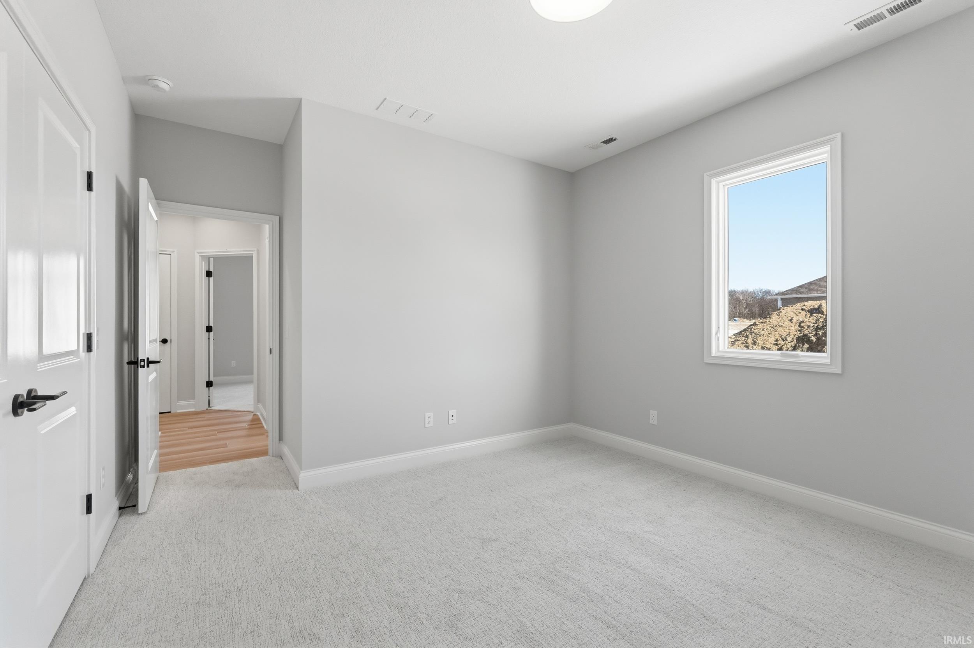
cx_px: 487
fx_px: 406
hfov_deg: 100.4
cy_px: 324
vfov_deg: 77.3
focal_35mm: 15
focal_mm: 10
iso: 800
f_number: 4
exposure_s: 1/4000
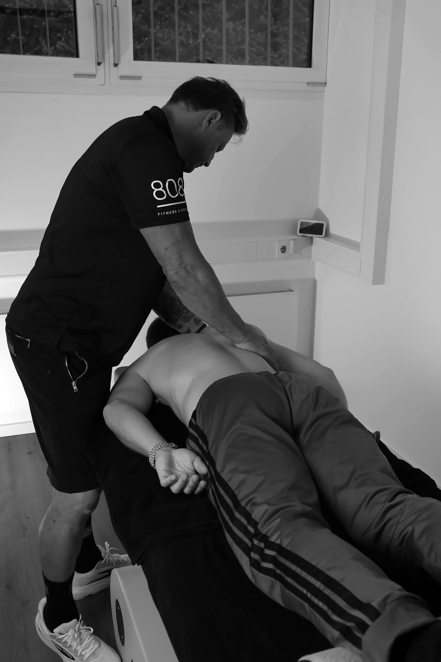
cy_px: 331
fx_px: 661
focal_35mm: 36
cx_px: 220
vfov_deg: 53.1
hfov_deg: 36.9
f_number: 5.6
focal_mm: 24.3
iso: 125
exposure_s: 1/125
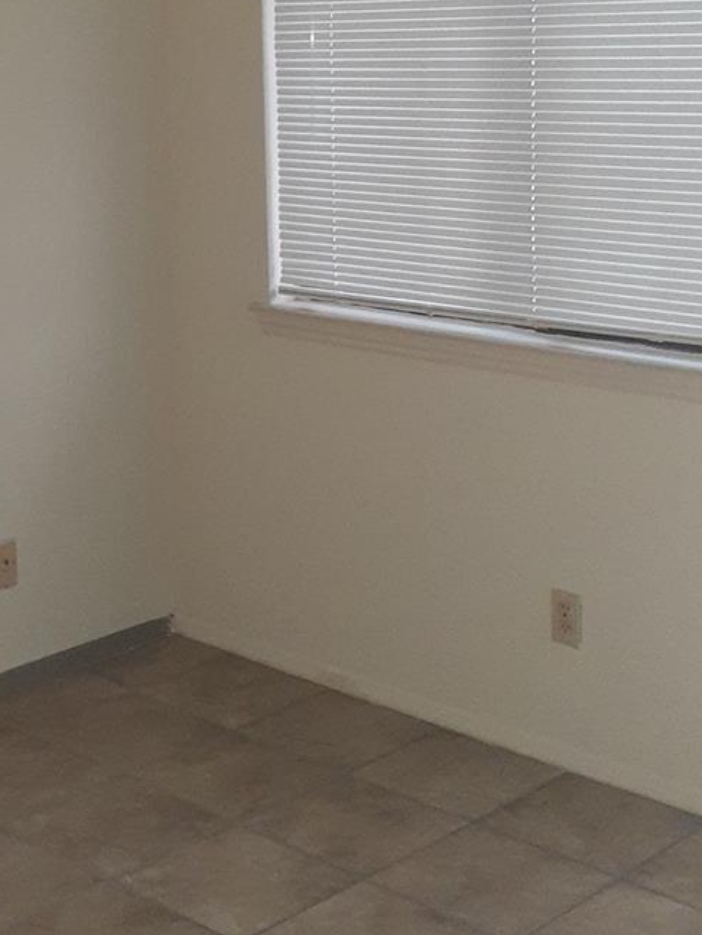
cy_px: 211
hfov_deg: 22.8
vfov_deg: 29.7
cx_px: 192
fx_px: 1731
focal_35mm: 64
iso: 400
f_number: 1.9
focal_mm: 3.6
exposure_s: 1/24
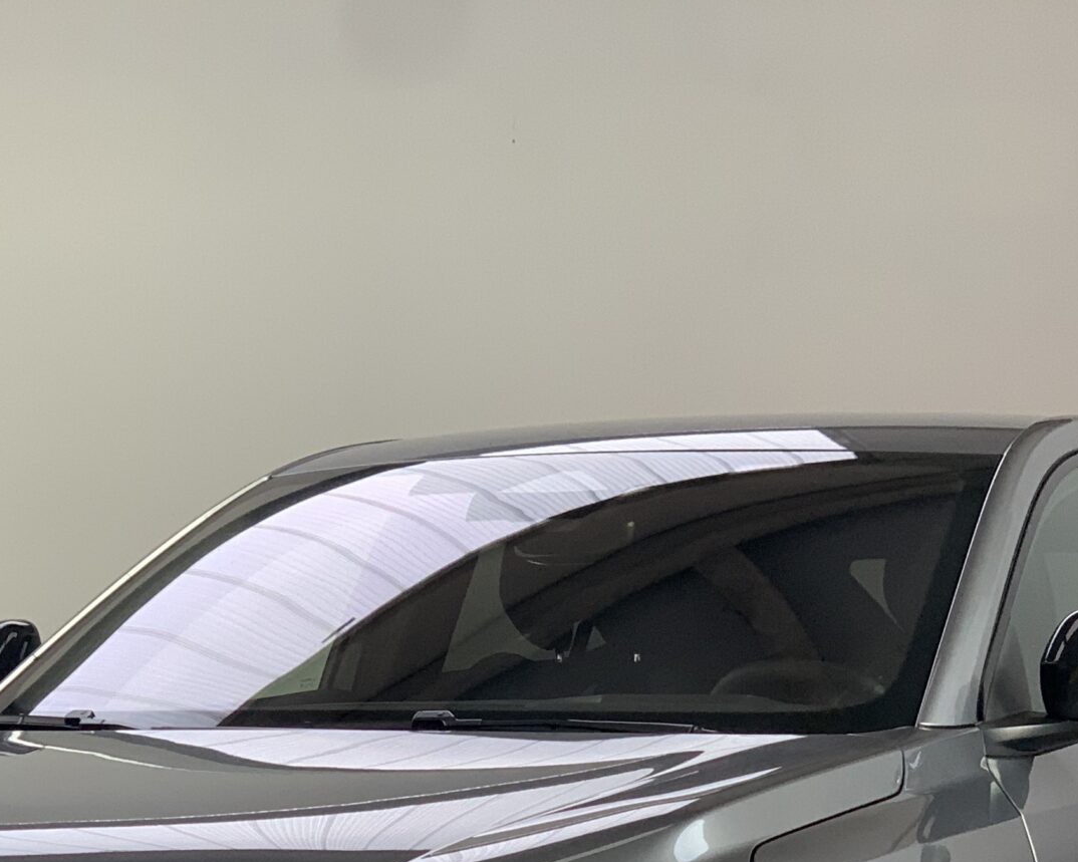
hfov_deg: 15.9
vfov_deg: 12.5
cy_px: 955
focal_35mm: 121
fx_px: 3860
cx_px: 538
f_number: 2.4
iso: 100
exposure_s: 1/122
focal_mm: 6
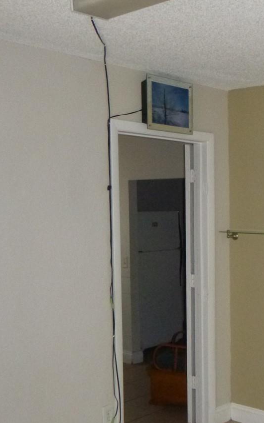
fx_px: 576
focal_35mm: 50
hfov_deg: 24.5
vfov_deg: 40.1
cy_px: 259
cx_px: 270
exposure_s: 1/60
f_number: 3.9
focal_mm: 4.5
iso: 500
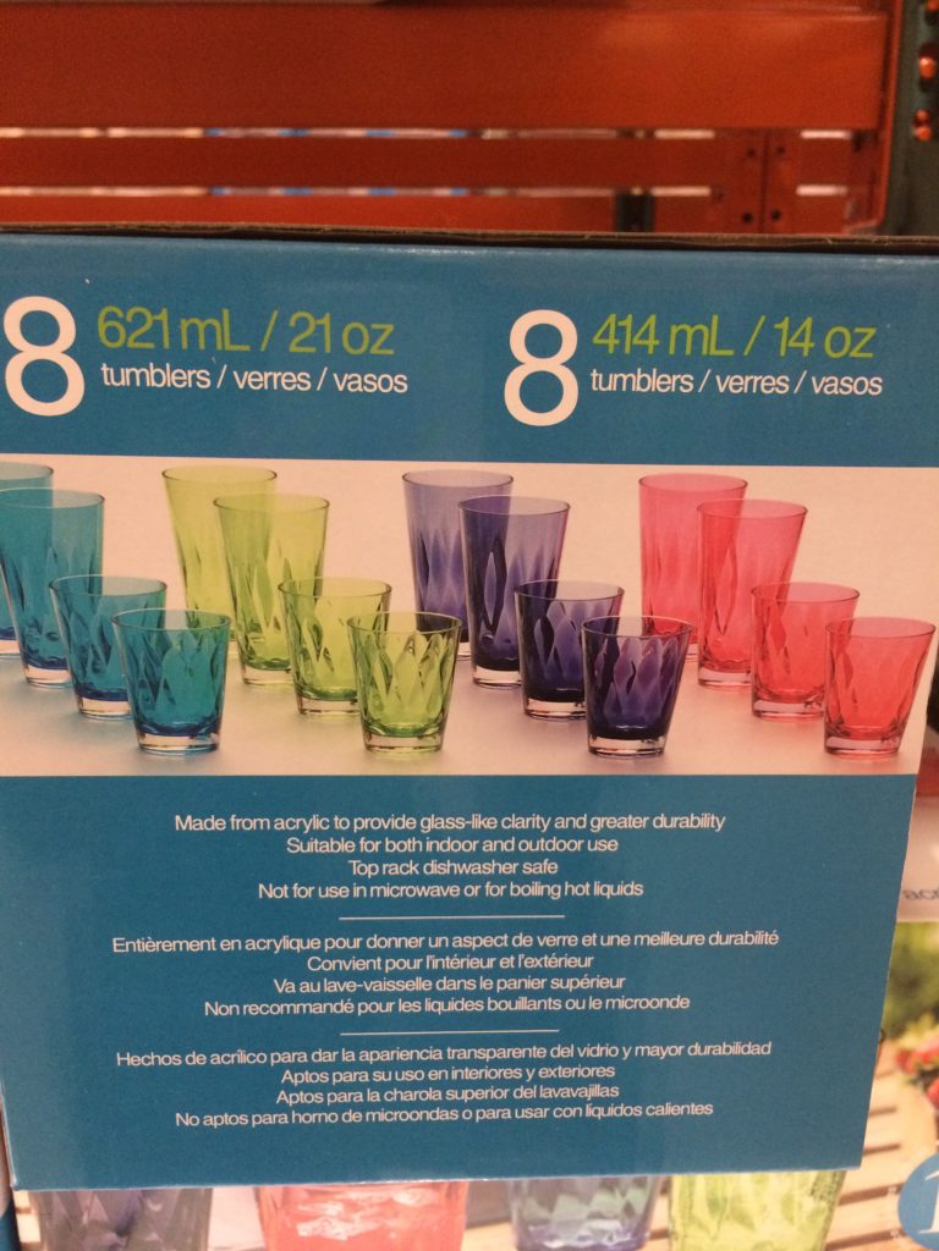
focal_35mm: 29
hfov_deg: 48.2
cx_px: 470
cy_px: 626
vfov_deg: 61.7
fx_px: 1049
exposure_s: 1/33
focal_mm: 4.15
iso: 320
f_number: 2.2
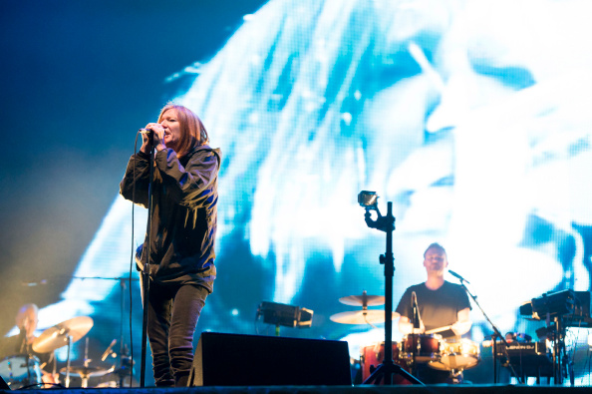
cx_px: 296
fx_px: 1676
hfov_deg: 20.0
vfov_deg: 13.4
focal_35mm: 102
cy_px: 197
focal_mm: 102
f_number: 3.5
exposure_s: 1/200
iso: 3200
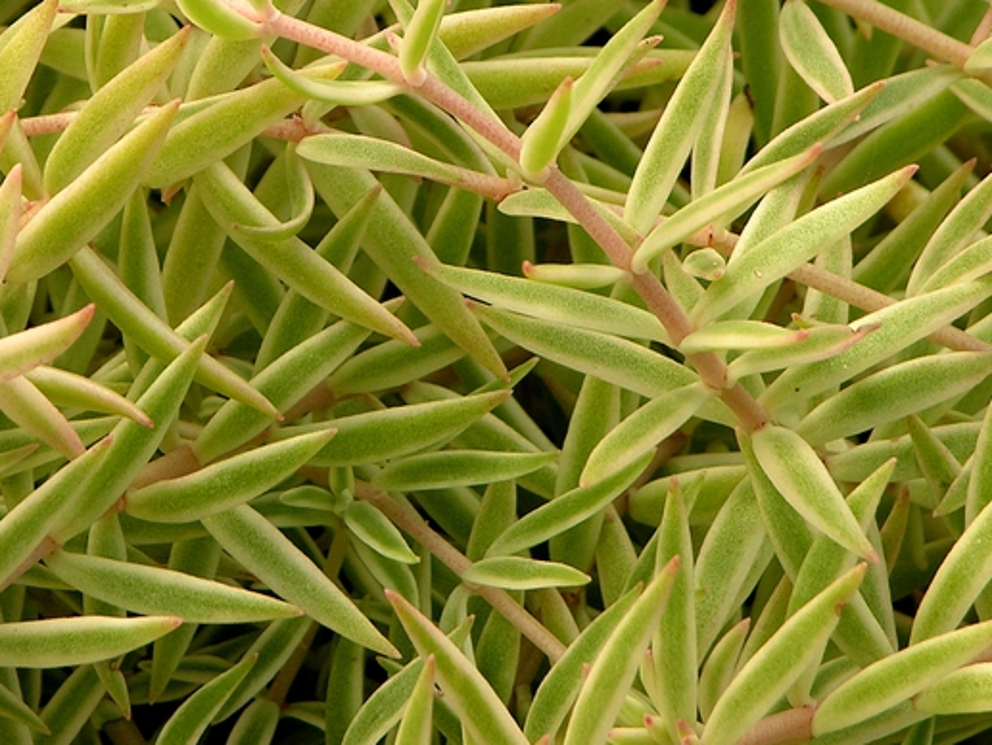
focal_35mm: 1409
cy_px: 119
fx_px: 40387
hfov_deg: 1.4
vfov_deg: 1.1
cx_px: 355
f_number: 5.3
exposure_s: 1/85
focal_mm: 71.2
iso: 50
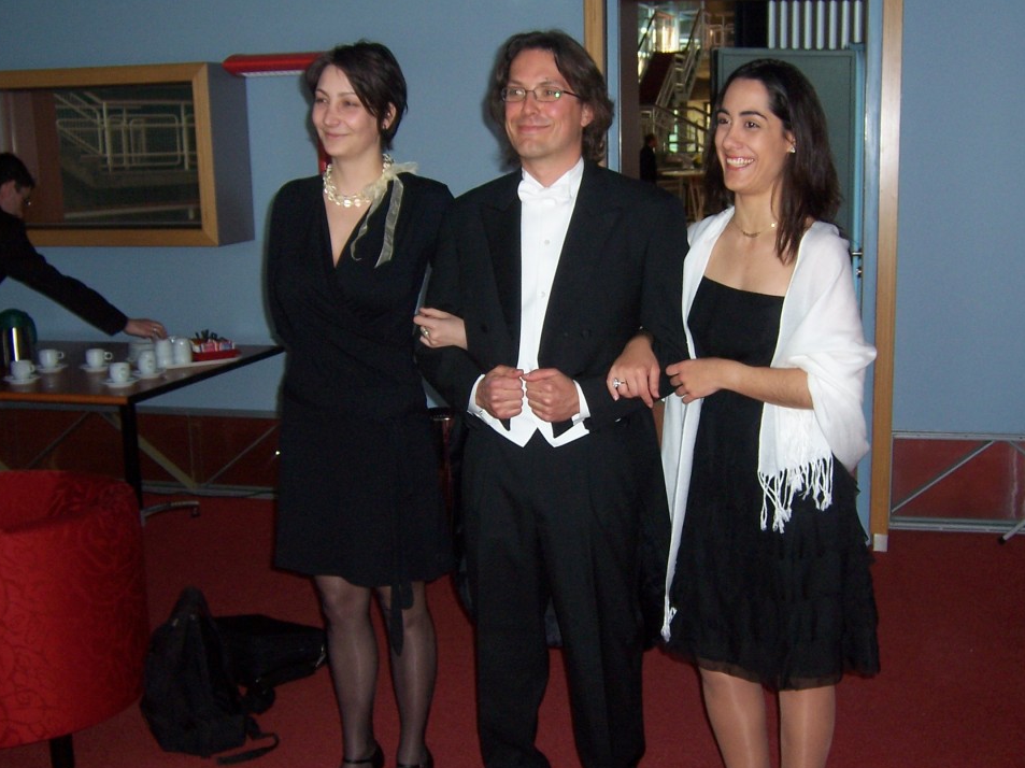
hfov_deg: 43.9
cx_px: 511
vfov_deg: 33.6
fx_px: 1273
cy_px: 395
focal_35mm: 43
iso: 140
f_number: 3.4
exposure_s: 1/60
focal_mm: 6.7
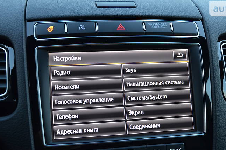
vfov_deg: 25.8
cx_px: 125
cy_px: 90
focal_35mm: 52
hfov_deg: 38.2
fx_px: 326
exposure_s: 1/30
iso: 900
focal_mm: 28
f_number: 4
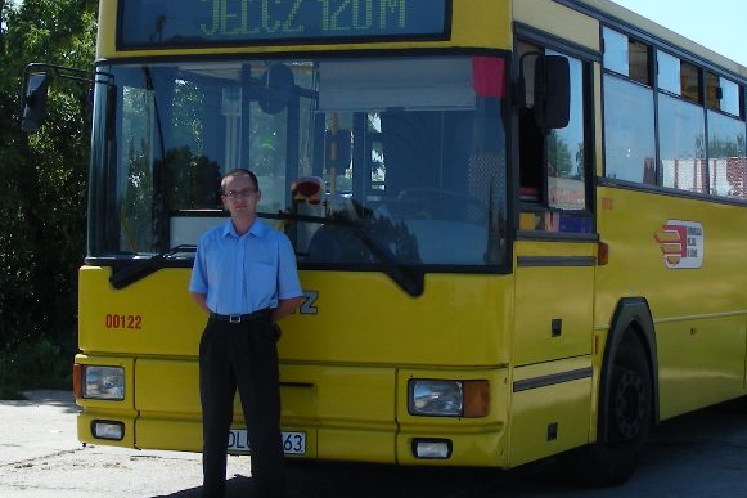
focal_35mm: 88
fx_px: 1825
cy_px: 138
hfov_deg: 23.1
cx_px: 392
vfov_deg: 15.5
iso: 50
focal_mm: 8
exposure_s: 1/385
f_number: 4
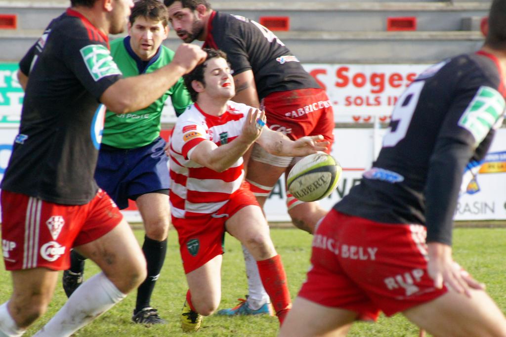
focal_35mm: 450
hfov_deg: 4.6
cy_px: 168
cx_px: 253
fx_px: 6323
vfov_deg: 3.1
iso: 1600
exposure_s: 1/640
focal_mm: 300
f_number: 10
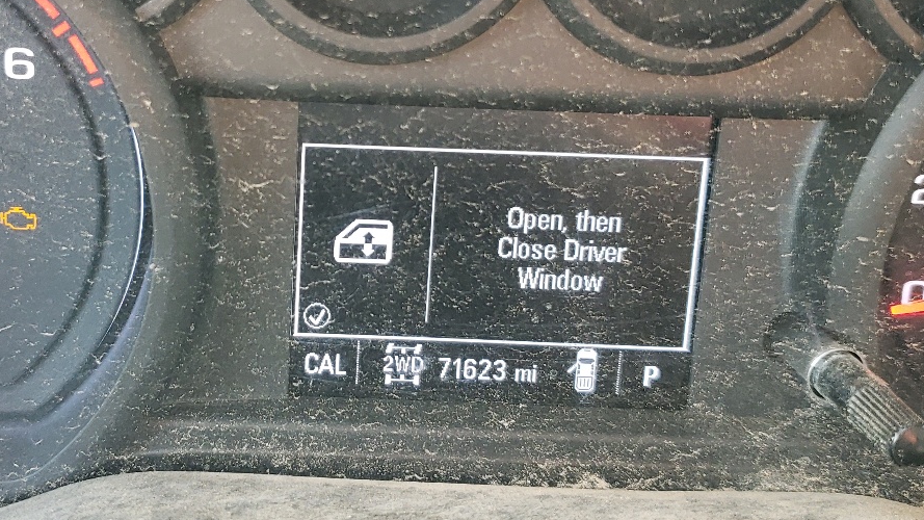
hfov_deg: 40.3
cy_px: 199
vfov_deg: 23.4
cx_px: 343
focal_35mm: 51
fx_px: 1250
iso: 112
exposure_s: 1/60.2
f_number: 1.5
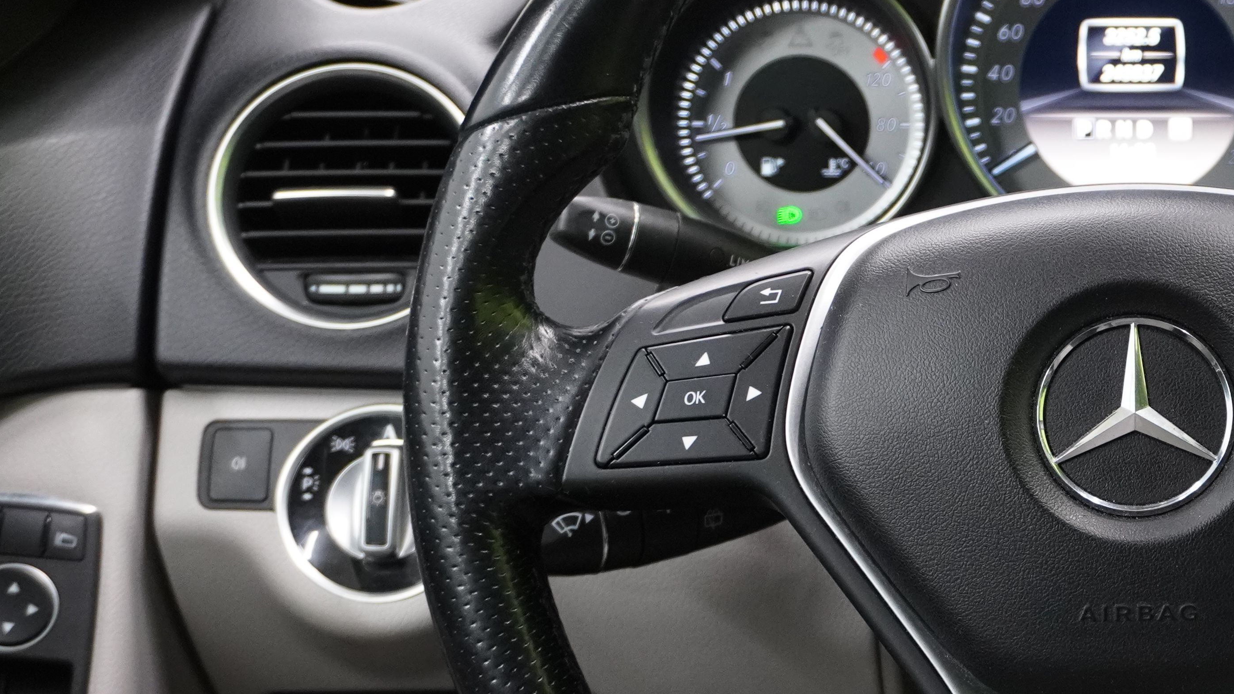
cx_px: 1140
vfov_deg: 15.4
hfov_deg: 26.1
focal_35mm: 78
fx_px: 2557
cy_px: 423
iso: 1600
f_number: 4
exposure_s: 1/40
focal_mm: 23
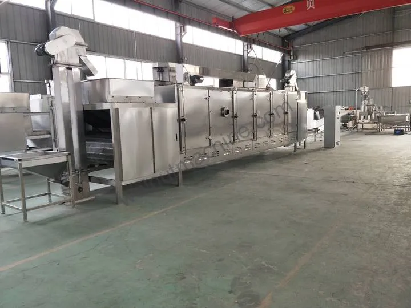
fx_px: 297
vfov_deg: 54.9
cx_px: 206
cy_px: 154
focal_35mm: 25
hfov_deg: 69.4
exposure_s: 1/50
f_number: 1.7
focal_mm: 4.27
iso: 181
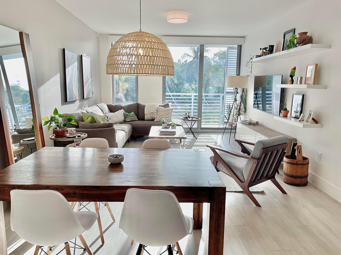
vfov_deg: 53.1
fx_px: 256
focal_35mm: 26
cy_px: 128
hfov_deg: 67.3
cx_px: 170
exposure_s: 1/633
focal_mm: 4.2
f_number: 1.6
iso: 32
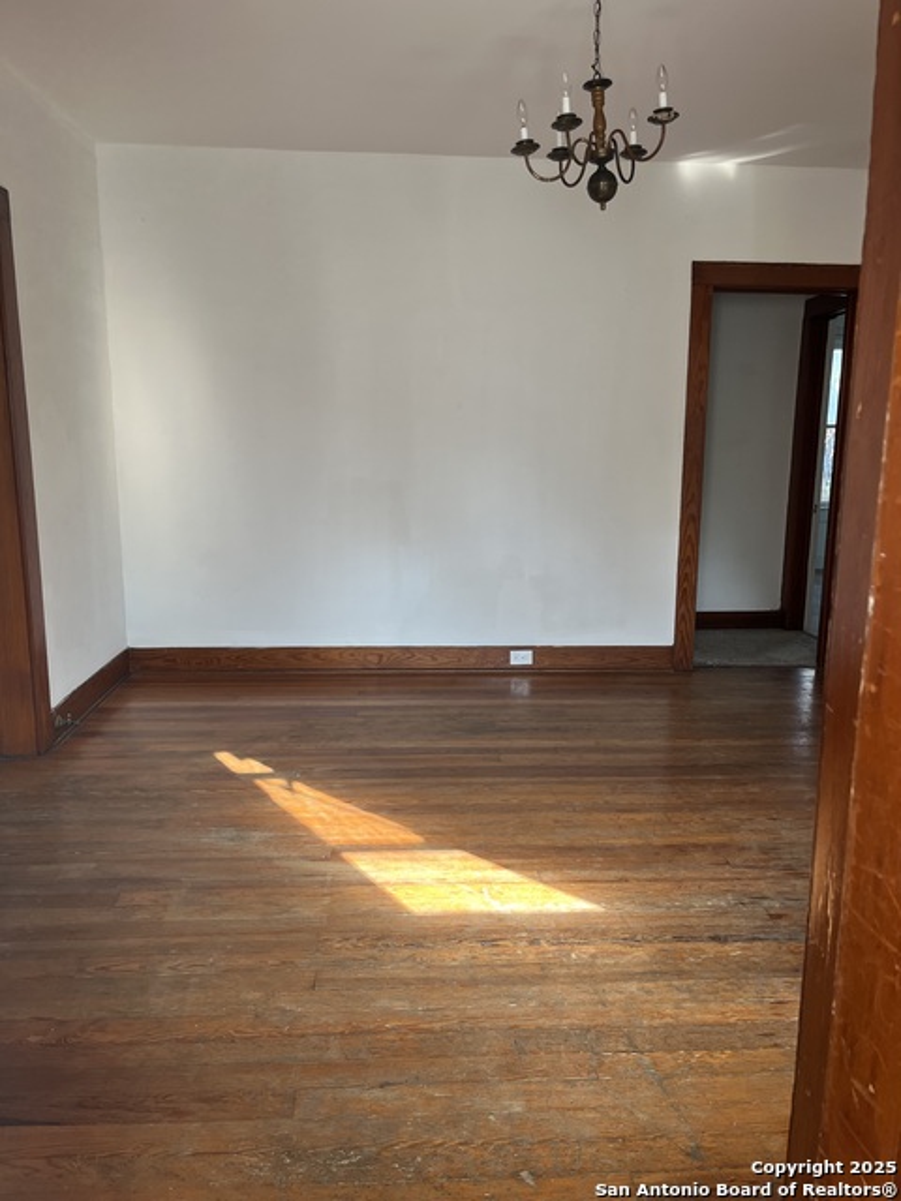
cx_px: 450
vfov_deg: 67.3
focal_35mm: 26
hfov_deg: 53.1
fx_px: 902
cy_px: 600
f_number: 1.6
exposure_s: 1/121
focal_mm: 5.1
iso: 100
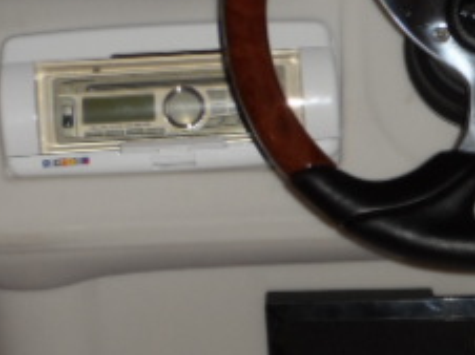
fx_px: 1988
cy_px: 223
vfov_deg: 10.2
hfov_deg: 13.5
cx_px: 462
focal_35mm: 145
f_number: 3.4
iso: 100
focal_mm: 5.3
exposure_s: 1/45
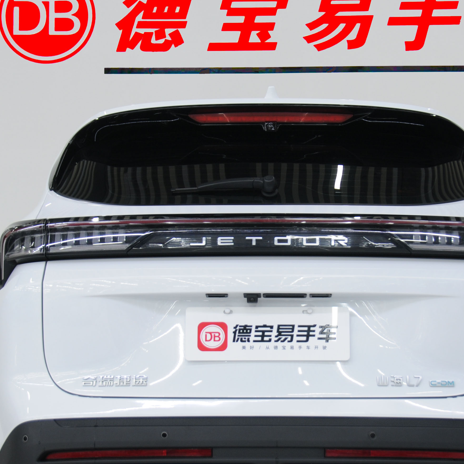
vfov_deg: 17.5
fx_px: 1501
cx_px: 280
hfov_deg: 17.6
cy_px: 300
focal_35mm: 99
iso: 200
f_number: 4.8
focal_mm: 32
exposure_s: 1/10
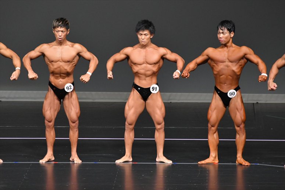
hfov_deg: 6.5
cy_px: 95
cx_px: 142
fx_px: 2493
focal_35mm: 315
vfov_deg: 4.4
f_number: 5.6
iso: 4000
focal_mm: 210
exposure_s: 1/400
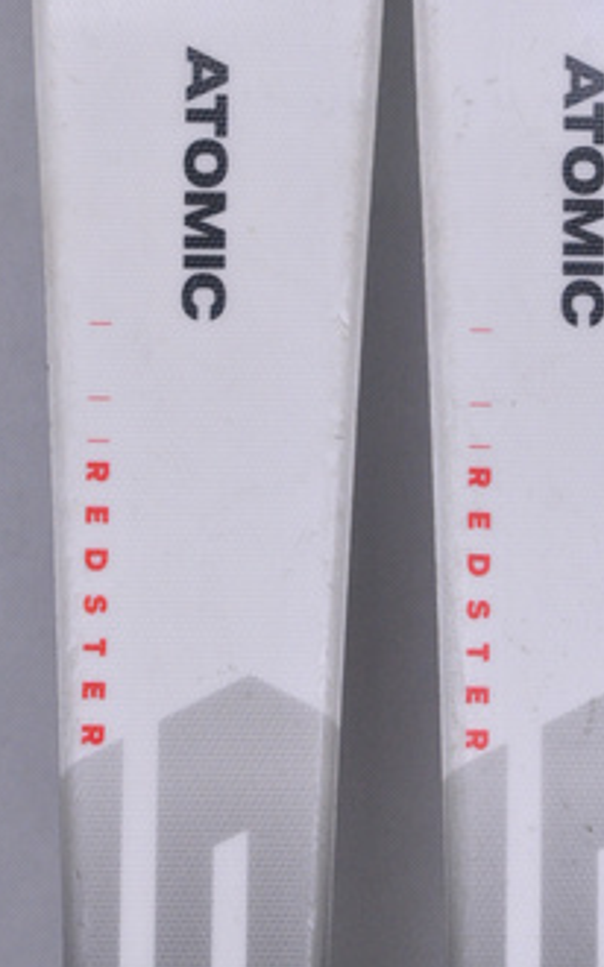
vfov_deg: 9.6
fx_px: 5765
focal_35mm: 219
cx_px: 397
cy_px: 316
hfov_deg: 6.0
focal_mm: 105
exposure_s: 1/125
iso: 3200
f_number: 9.5
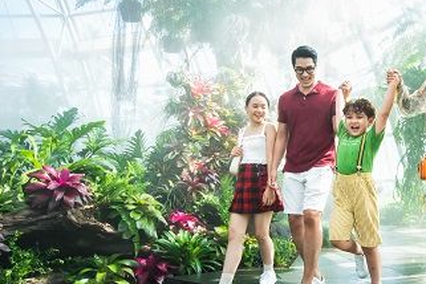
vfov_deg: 31.9
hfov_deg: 43.3
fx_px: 497
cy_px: 153
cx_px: 364
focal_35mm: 42
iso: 320
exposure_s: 1/400
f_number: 5.6
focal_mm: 15
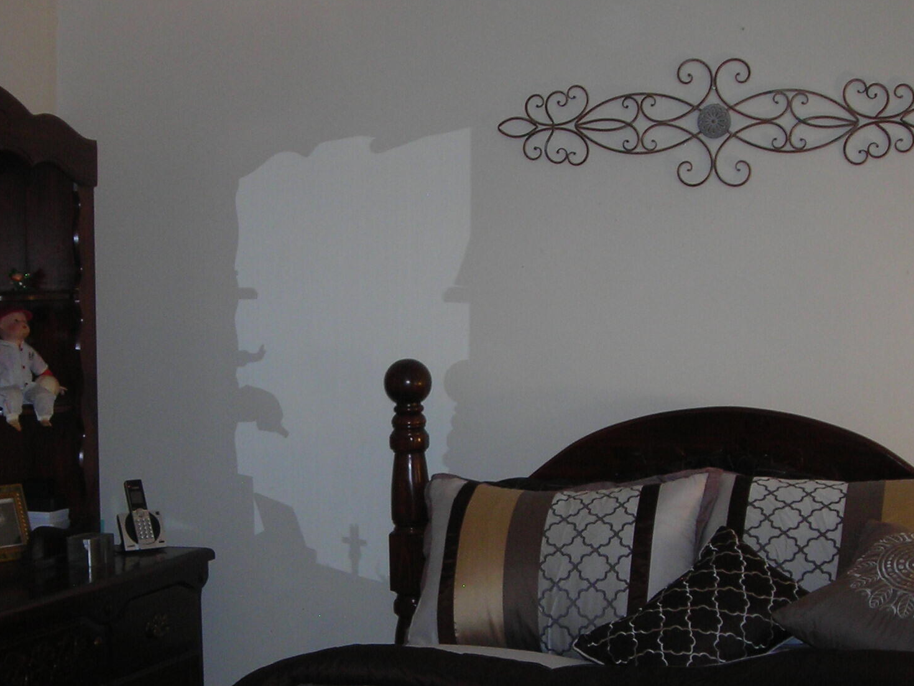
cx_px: 381
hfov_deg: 28.9
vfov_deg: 21.9
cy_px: 396
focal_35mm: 67
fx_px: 1769
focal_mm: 6.3
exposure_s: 1/60.1
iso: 84
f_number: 3.2
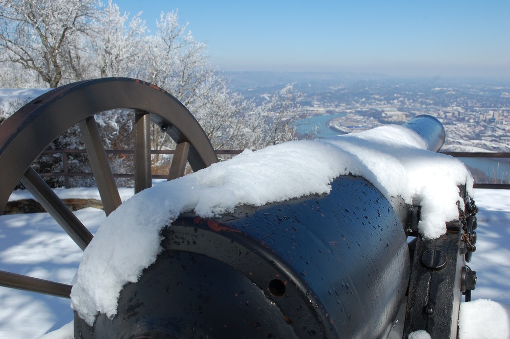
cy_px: 170
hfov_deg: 49.6
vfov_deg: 34.1
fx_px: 552
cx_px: 255
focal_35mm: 39
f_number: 10
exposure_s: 1/400
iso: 200
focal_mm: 26
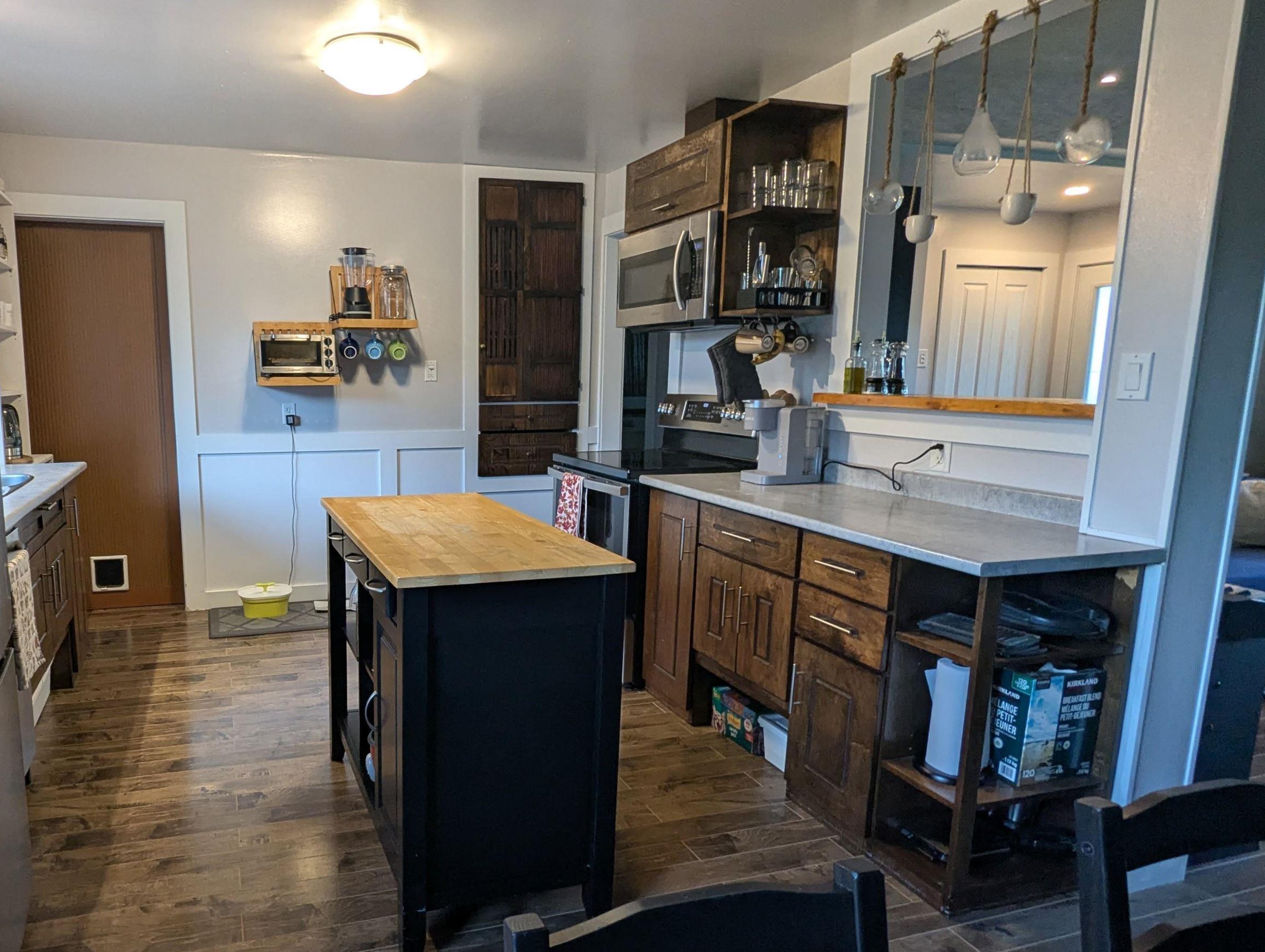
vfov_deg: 63.5
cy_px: 504
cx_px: 451
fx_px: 768
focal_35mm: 21
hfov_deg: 77.1
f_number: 2.2
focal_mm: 2.35
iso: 131
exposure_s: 1/30
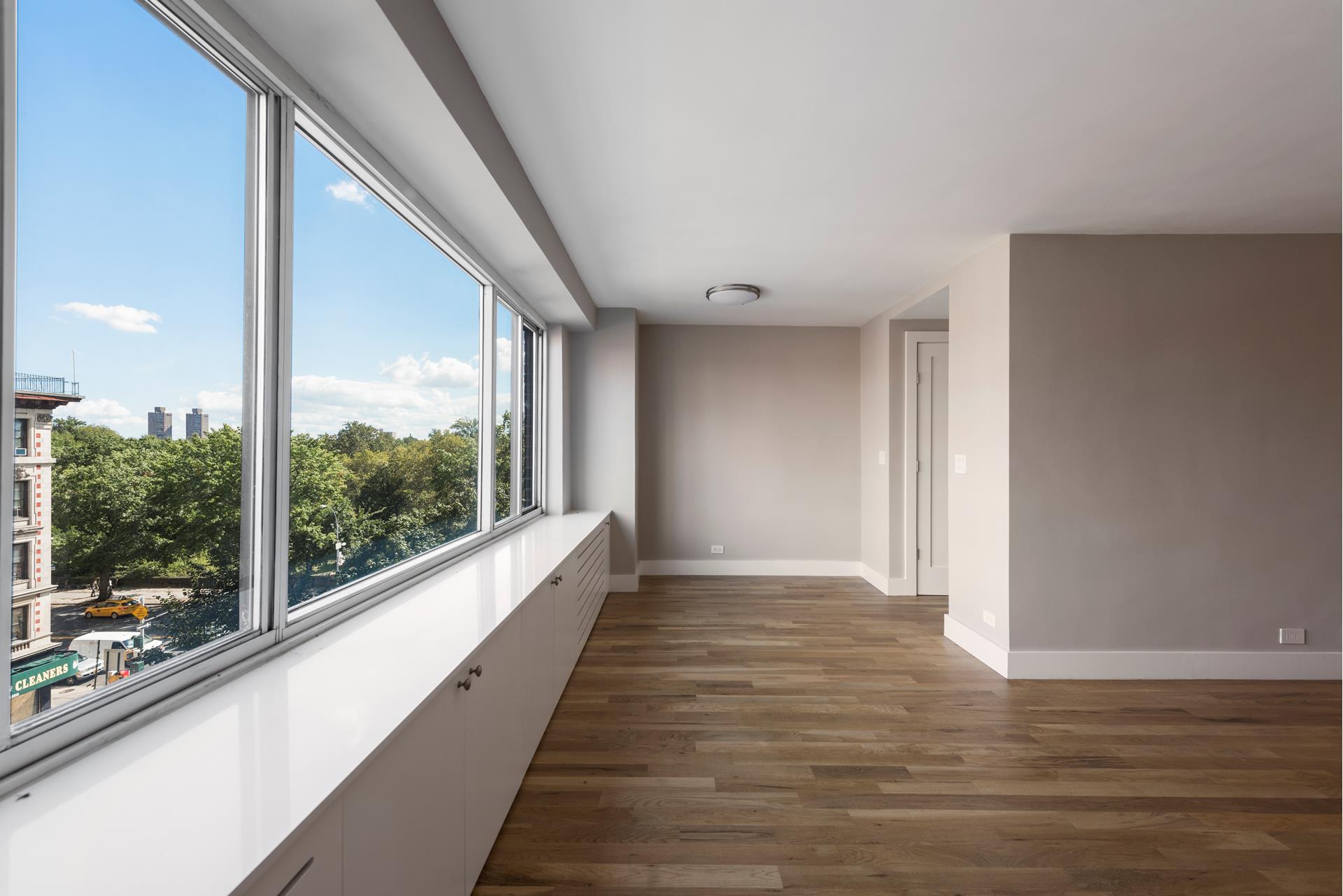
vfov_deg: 81.2
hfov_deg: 104.2
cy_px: 448
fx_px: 522
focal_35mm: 14
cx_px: 672
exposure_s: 1/40
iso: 200
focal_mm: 14
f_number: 8
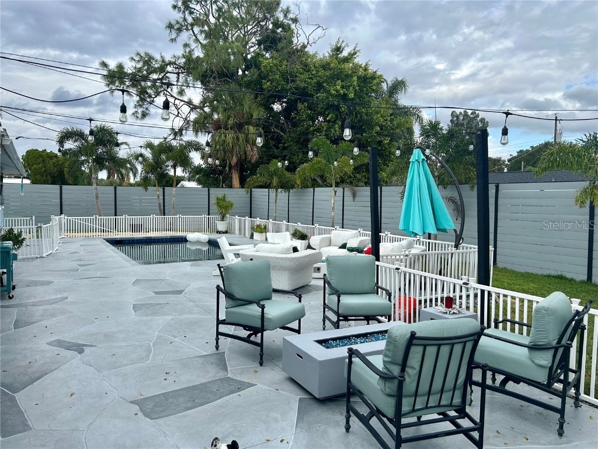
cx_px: 299
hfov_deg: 67.3
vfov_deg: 53.1
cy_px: 224
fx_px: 449
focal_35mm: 26
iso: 50
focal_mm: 5.7
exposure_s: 1/1838
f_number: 1.5
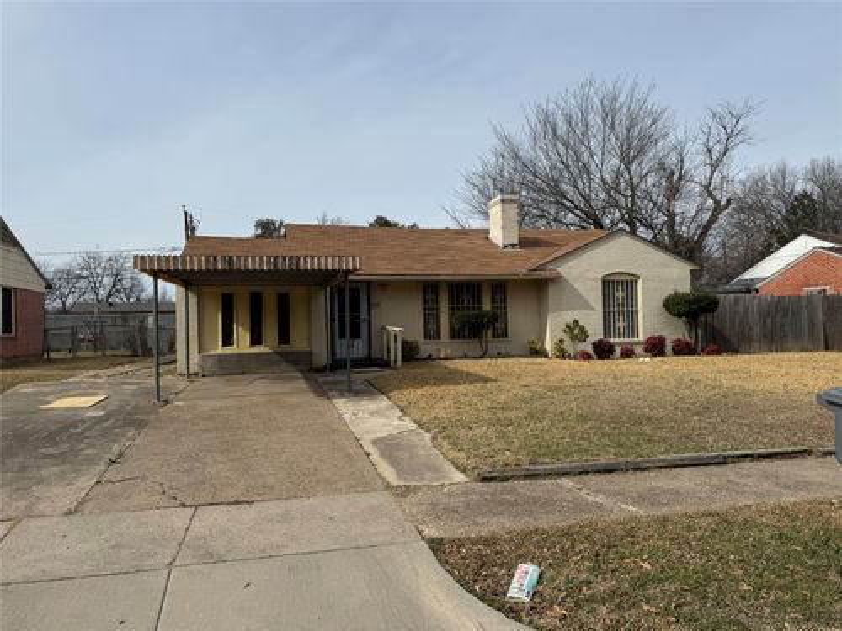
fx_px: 584
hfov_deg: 71.6
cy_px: 316
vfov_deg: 56.8
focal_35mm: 24
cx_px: 421
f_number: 1.78
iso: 80
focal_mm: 6.76
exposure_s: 1/7092
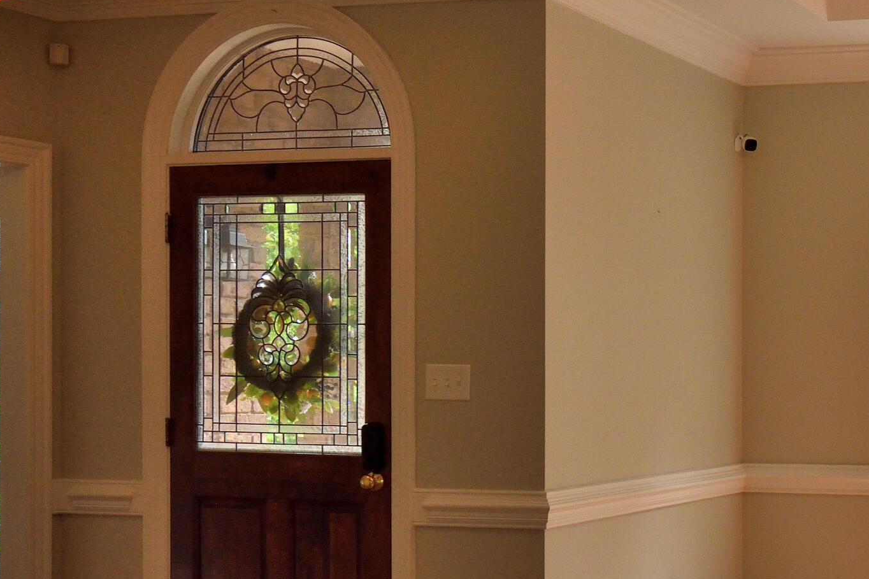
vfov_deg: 20.5
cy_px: 396
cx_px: 947
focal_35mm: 66
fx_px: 1593
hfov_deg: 27.9
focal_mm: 20
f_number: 6.3
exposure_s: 1/160
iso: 400
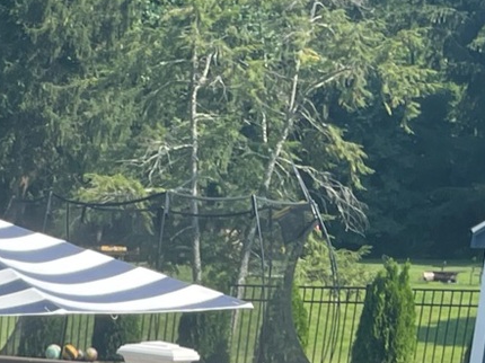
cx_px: -129
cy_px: 747
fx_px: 1694
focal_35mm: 121
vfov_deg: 11.0
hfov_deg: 15.6
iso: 32
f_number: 1.6
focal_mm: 4.2
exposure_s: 1/1575
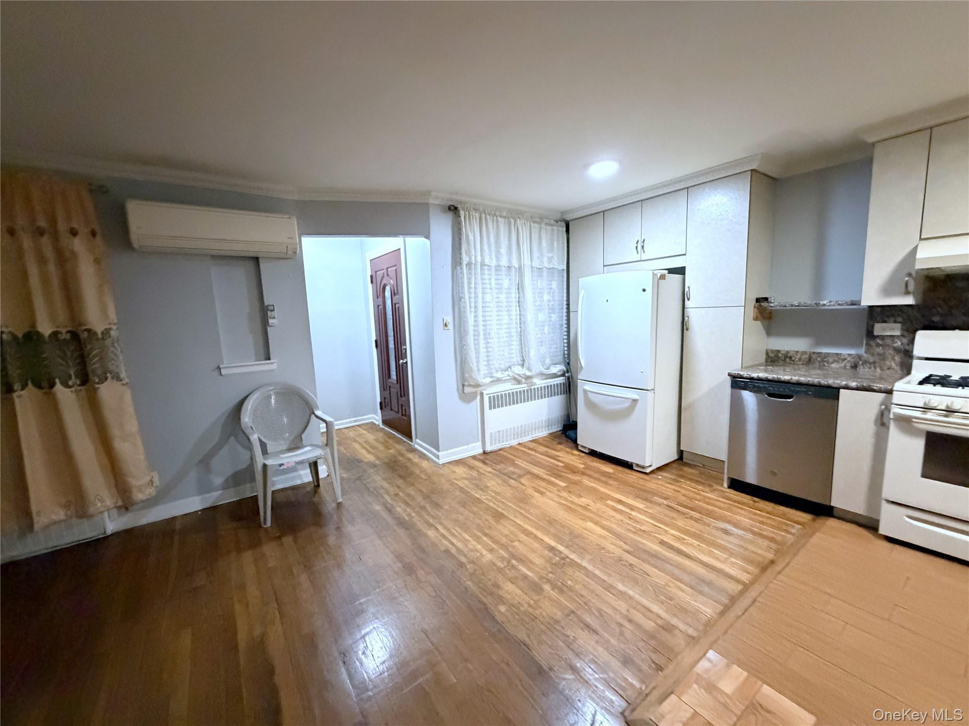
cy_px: 363
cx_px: 484
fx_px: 392
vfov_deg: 85.7
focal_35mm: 14
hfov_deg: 102.1
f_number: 2.2
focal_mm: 2.22
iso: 1000
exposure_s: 1/60
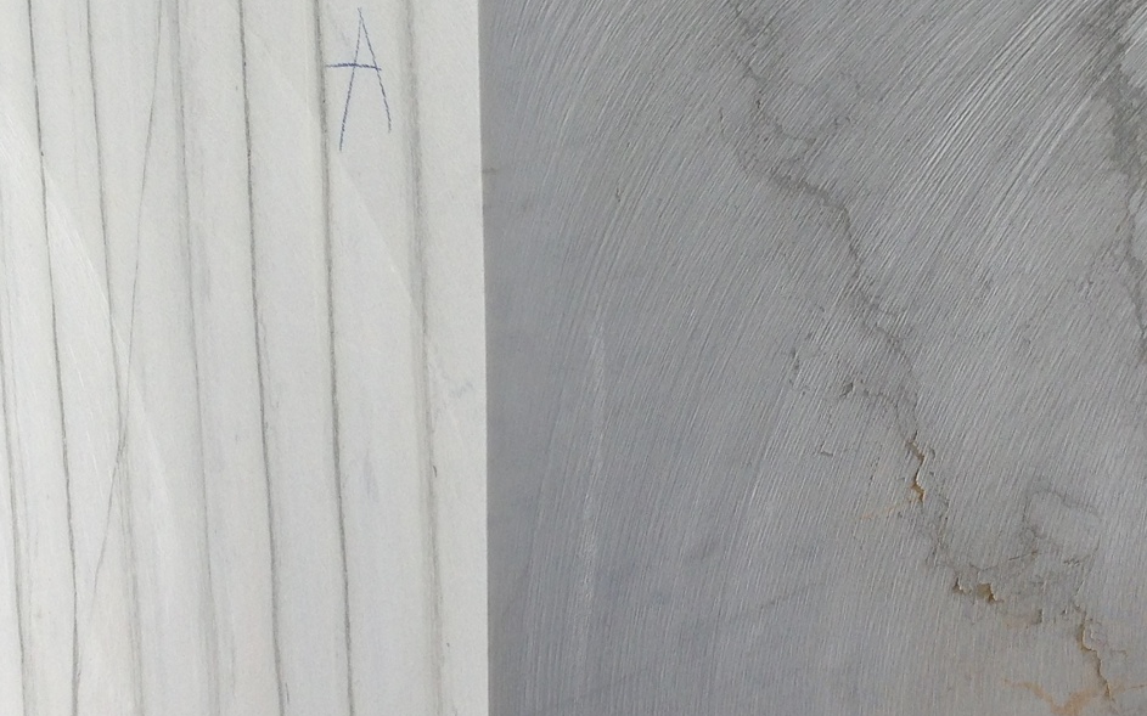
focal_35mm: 76
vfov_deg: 17.1
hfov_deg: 27.1
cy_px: 265
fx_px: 2375
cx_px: 681
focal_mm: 4.13
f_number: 2.4
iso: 50
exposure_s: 1/3623
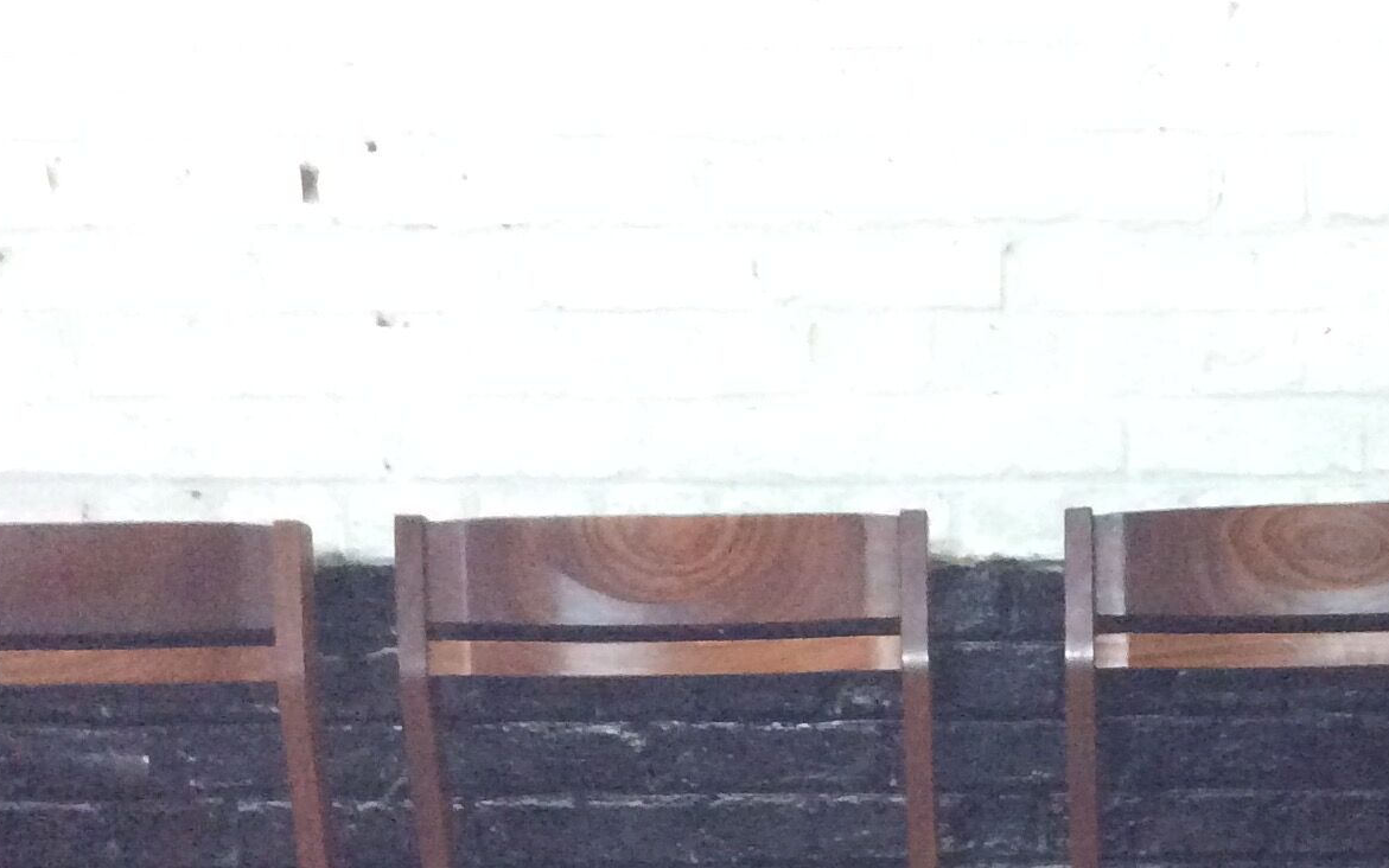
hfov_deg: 27.1
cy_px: 1096
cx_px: 1046
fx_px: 2839
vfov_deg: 16.5
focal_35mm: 75
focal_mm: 3.3
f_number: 2.4
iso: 400
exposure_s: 1/17
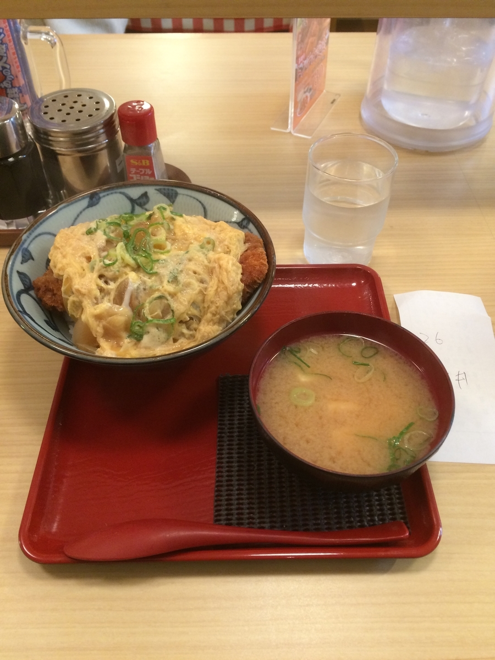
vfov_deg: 61.7
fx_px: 553
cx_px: 248
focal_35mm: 29
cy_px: 330
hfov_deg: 48.2
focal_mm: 4.15
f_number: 2.2
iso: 160
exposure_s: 1/30
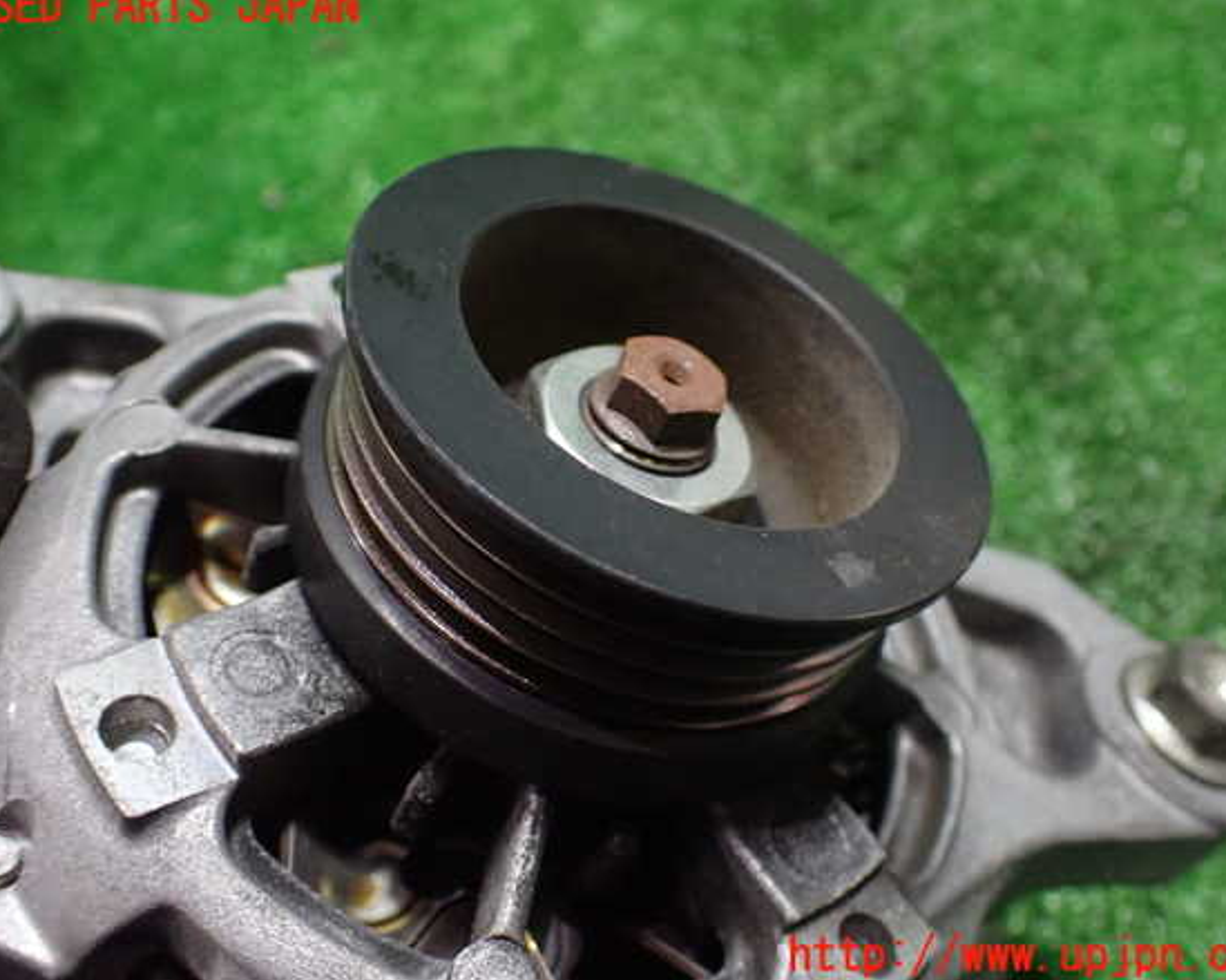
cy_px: 482
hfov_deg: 55.7
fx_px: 1161
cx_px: 623
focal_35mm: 32
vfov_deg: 45.8
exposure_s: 1/80
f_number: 2.3
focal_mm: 5.4
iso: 800
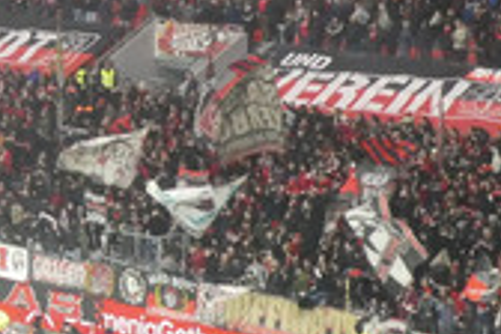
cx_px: 104
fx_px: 2755
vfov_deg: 6.9
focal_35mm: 198
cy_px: -54
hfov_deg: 10.4
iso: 640
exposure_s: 1/80
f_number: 4.1
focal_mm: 9
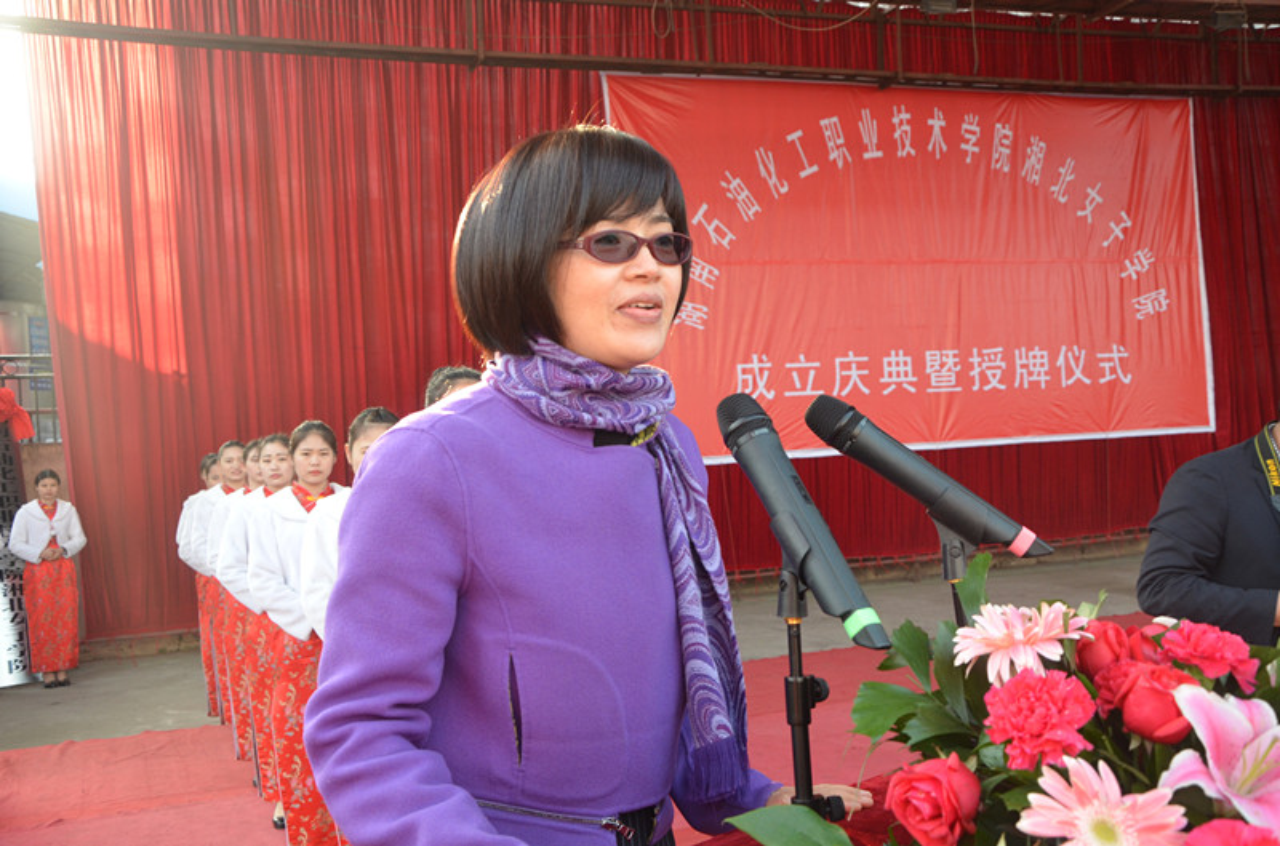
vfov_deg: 34.0
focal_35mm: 39
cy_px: 423
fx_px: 1383
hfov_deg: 49.7
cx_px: 640
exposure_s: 1/160
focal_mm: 26
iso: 640
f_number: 6.3
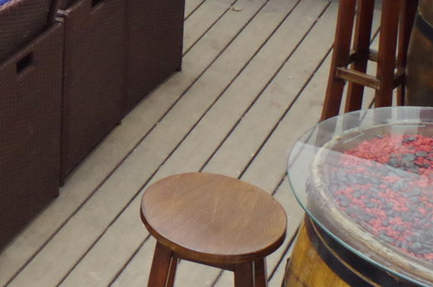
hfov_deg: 20.6
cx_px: -117
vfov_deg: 14.3
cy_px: -89
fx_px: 1092
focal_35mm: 91
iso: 1600
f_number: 11
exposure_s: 1/100
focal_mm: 20
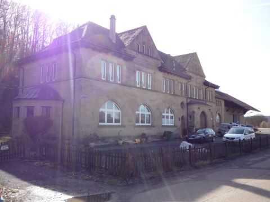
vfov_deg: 44.2
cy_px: 101
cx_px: 135
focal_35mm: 32
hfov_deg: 56.8
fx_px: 250
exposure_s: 1/250
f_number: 4
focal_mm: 5.2
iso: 100
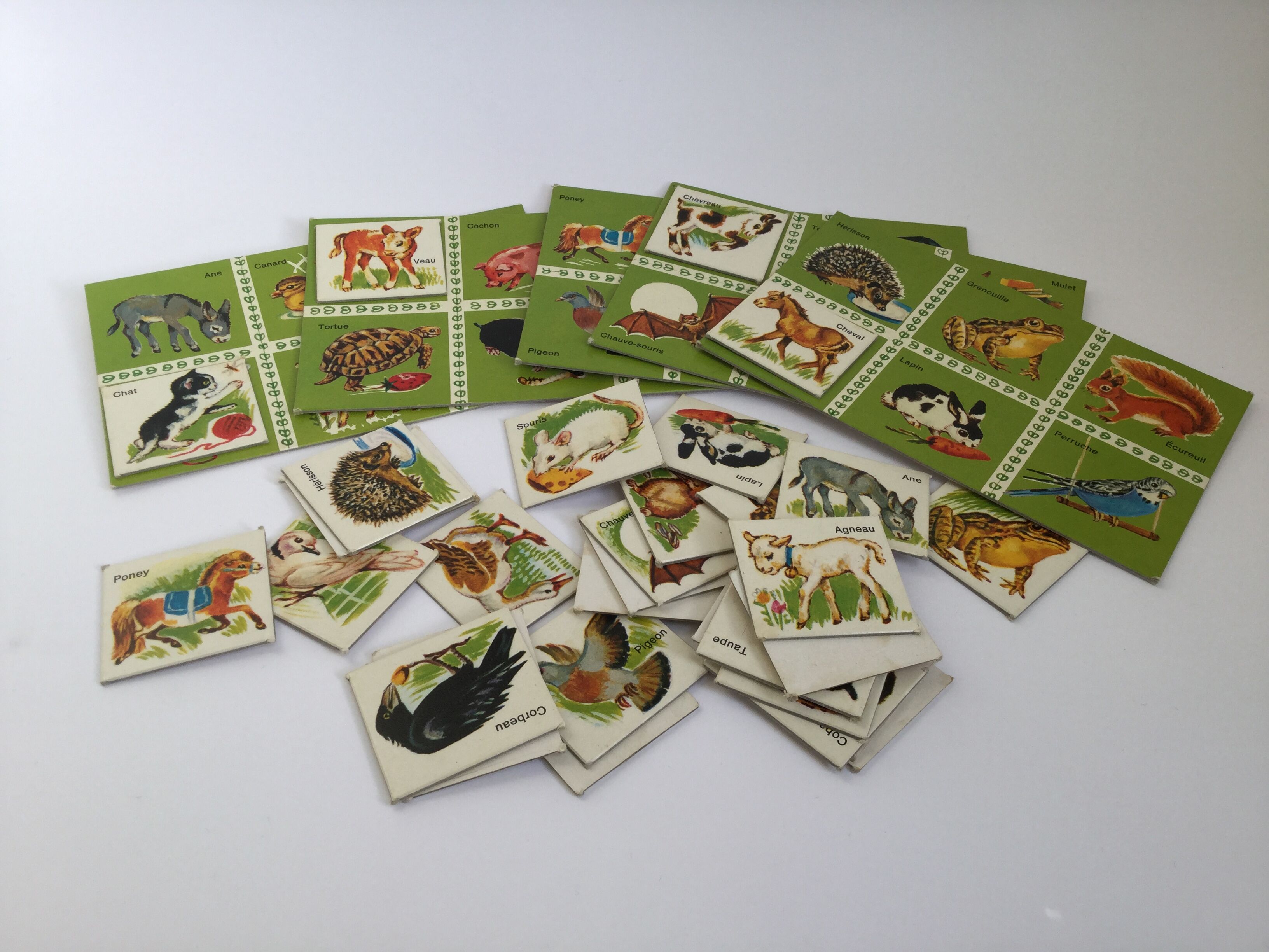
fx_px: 1136
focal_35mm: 31
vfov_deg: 45.4
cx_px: 634
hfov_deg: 58.4
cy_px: 476
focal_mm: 3.3
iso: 25
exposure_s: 1/100
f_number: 2.4
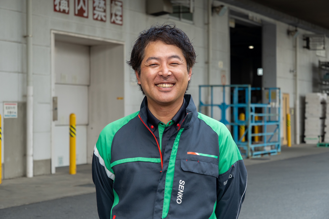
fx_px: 713
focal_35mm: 78
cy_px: 104
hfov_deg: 26.0
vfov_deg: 17.5
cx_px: 160
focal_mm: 49
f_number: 5
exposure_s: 1/100
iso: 250
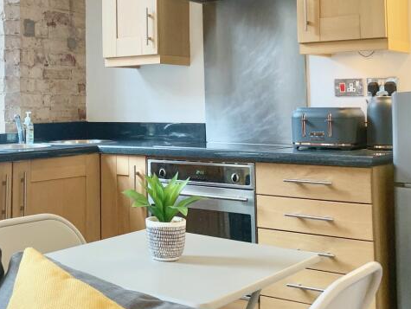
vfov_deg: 25.7
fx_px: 665
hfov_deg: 33.6
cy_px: 68
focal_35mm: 56
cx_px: 103
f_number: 1.8
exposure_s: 1/60
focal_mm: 4.25
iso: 125
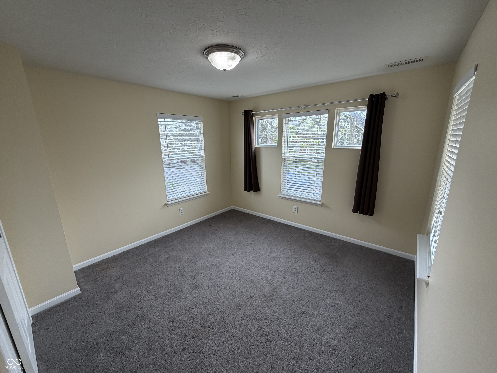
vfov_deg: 85.7
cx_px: 248
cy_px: 186
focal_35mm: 14
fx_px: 201
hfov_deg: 102.1
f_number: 2.2
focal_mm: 2.22
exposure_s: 1/121
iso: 100
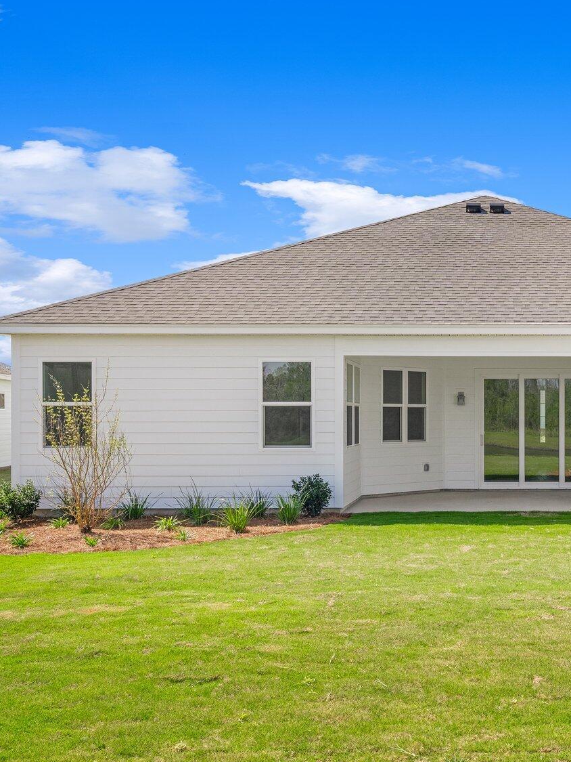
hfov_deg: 32.9
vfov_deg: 44.7
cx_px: 497
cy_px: 427
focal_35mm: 42
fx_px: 924
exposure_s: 1/80
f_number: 10
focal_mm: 24
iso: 500
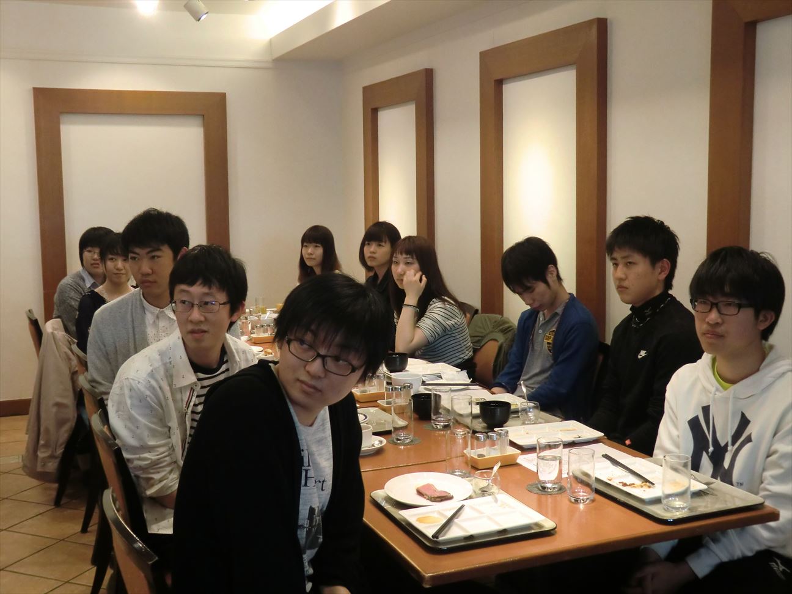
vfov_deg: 36.0
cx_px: 396
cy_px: 297
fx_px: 915
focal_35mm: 40
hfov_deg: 46.8
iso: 400
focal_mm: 7.1
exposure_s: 1/30
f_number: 3.8
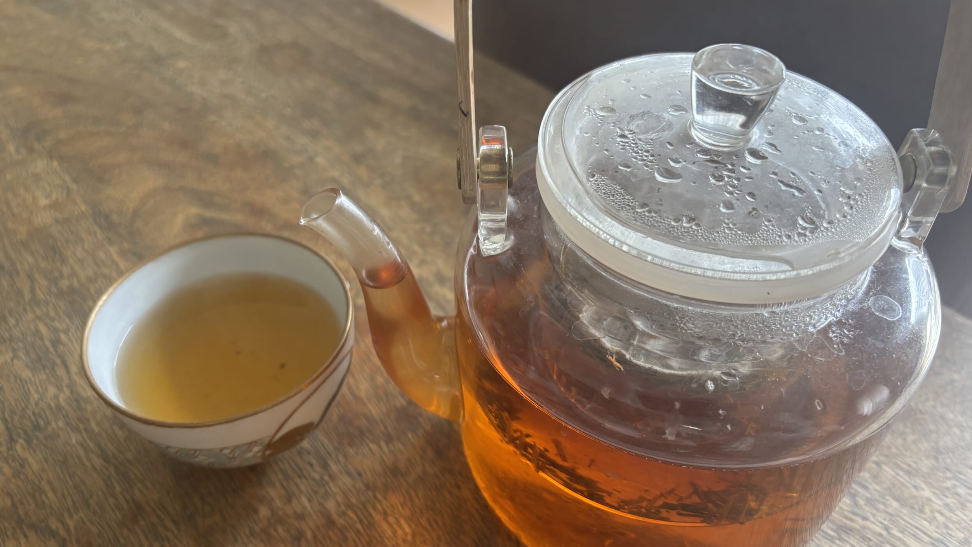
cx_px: 485
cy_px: 348
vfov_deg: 39.9
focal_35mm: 29
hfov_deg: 66.1
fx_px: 747
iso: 160
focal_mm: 5.96
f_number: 1.6
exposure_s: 1/60
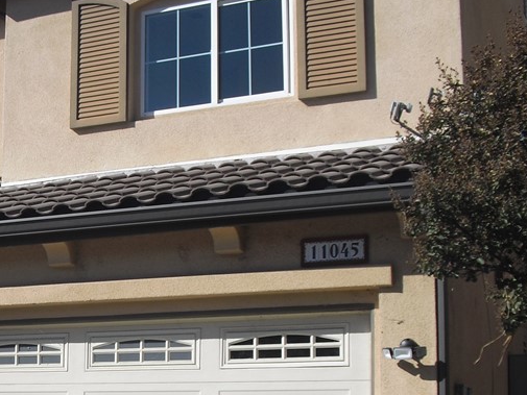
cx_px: 49
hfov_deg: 25.8
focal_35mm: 73
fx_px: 1112
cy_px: 345
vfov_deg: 19.8
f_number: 7.8
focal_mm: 6.3
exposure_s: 1/160
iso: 64
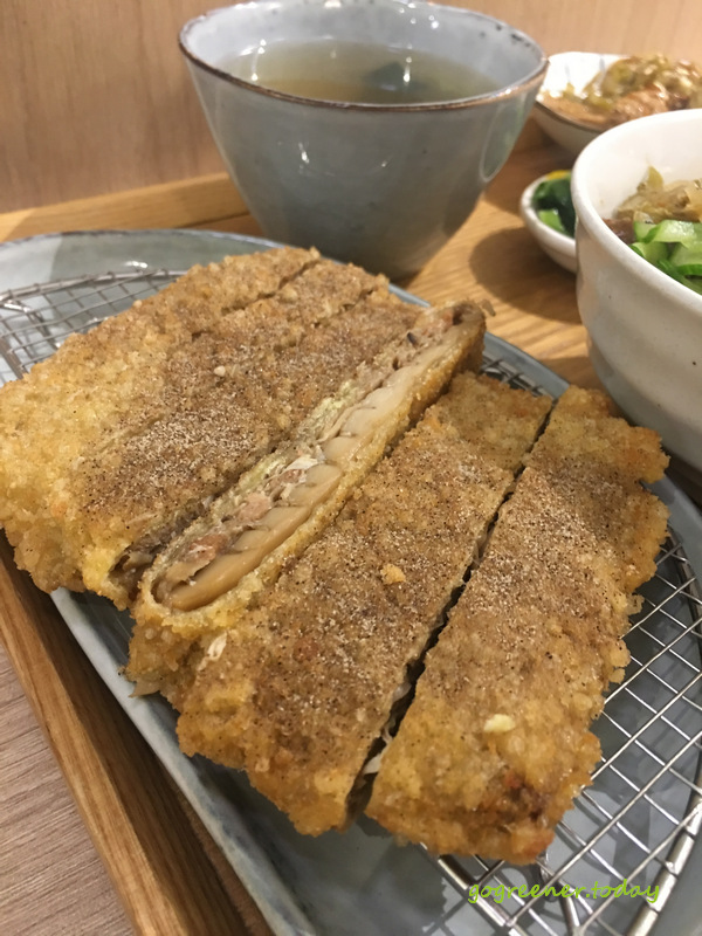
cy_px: 468
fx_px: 784
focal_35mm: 29
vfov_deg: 61.7
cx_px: 351
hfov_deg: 48.2
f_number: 2.2
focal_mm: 4.15
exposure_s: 1/8
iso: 80
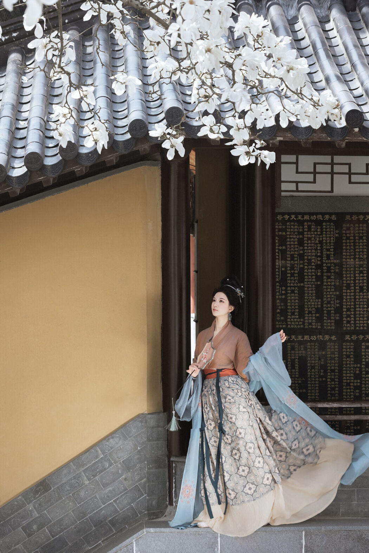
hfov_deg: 12.8
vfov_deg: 19.1
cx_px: 184
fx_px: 1645
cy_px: 276
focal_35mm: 107
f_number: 5
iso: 160
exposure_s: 1/200
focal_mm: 108
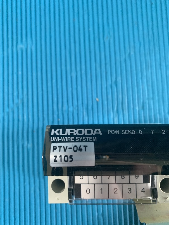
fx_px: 169
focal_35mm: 26
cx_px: 84
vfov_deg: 67.3
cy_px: 112
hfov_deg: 53.1
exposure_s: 1/60
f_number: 1.8
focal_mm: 4.25
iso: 400
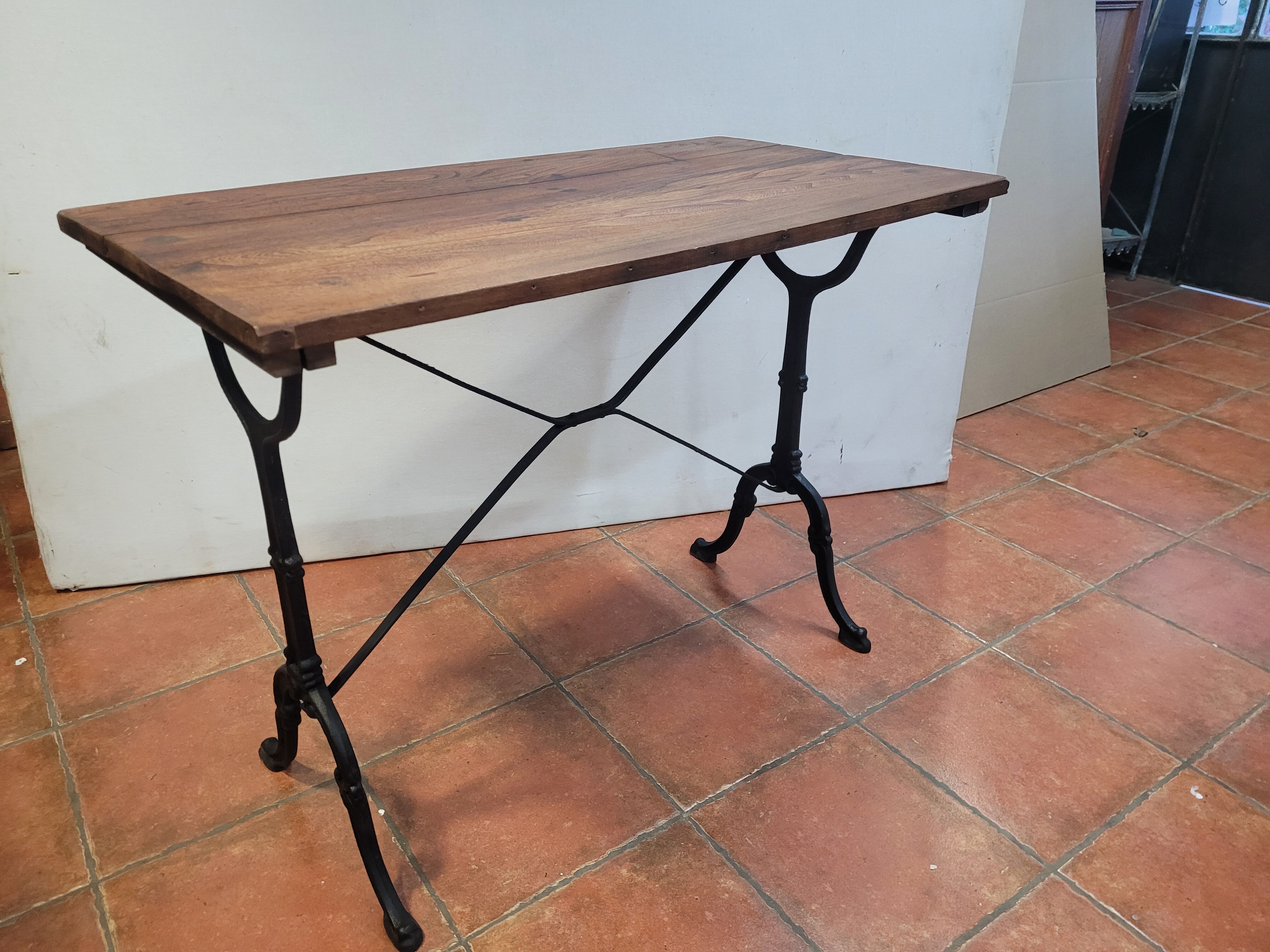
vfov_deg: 53.1
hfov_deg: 67.3
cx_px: 635
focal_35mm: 26
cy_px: 476
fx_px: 954
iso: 400
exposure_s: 1/50
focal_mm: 5.4
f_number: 1.8
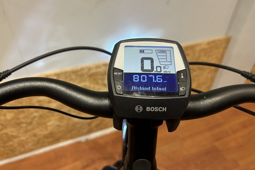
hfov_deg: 65.5
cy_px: 73
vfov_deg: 46.3
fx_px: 198
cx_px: 127
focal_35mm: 28
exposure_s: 1/51
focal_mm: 5.7
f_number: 1.5
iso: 100
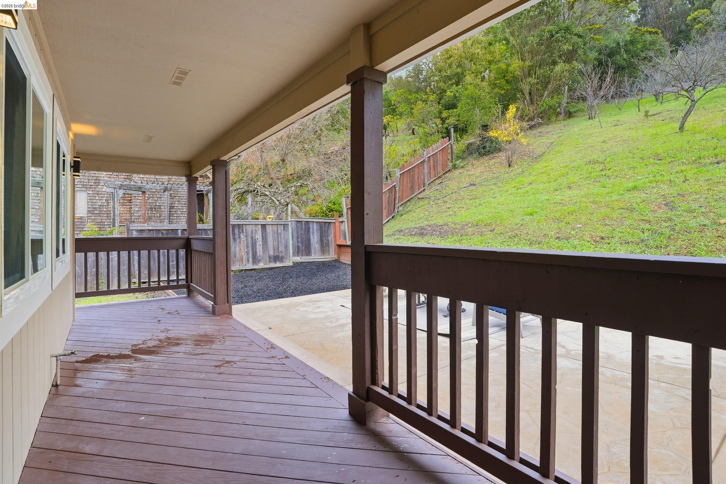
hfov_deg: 96.7
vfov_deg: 73.8
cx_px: 363
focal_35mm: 16
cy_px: 242
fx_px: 323
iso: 250
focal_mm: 16
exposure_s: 1/640
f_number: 9
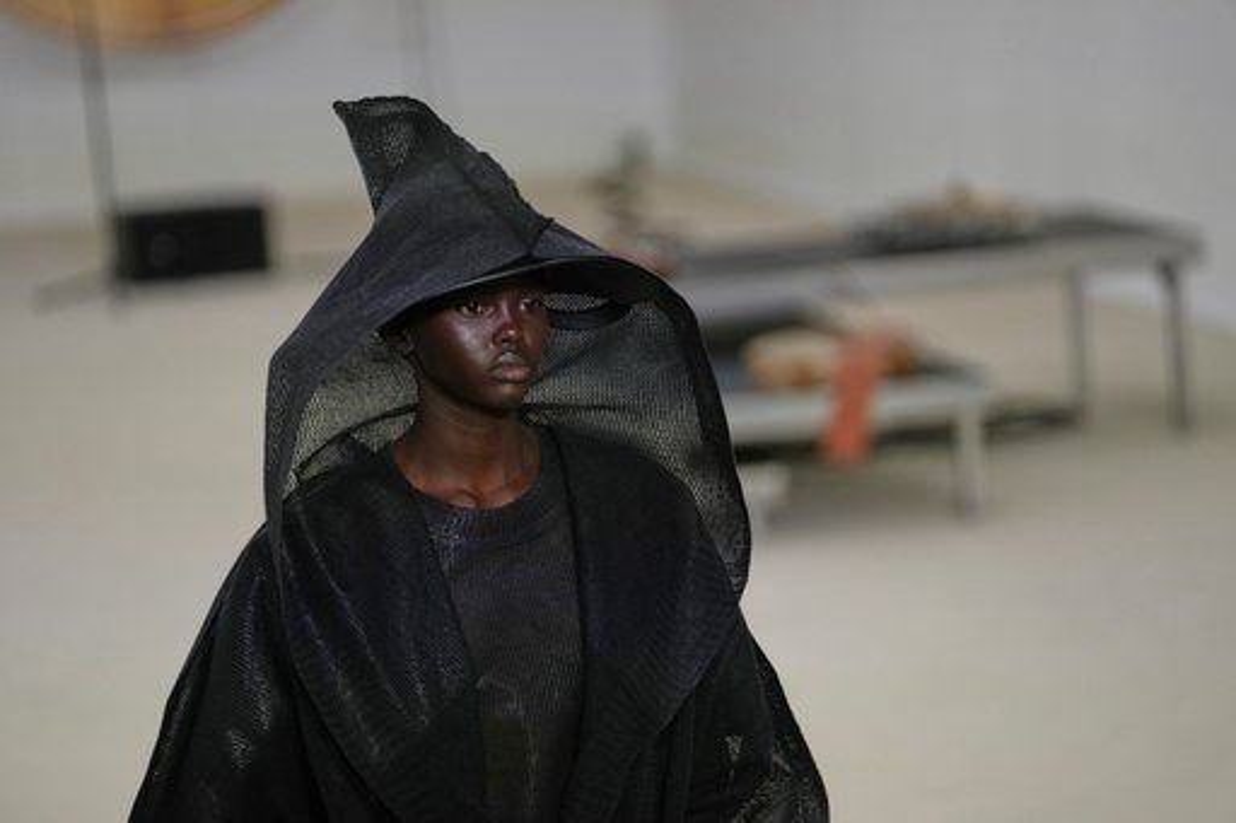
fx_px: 5182
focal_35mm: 151
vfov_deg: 9.1
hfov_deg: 13.6
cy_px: 412
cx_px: 618
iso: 500
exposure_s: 1/800
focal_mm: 151
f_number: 2.8
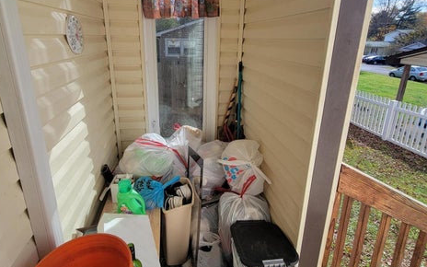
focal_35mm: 19
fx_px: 221
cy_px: 111
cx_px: 207
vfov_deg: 61.9
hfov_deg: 88.0
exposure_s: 1/598
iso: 50
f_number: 2.2
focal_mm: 2.2
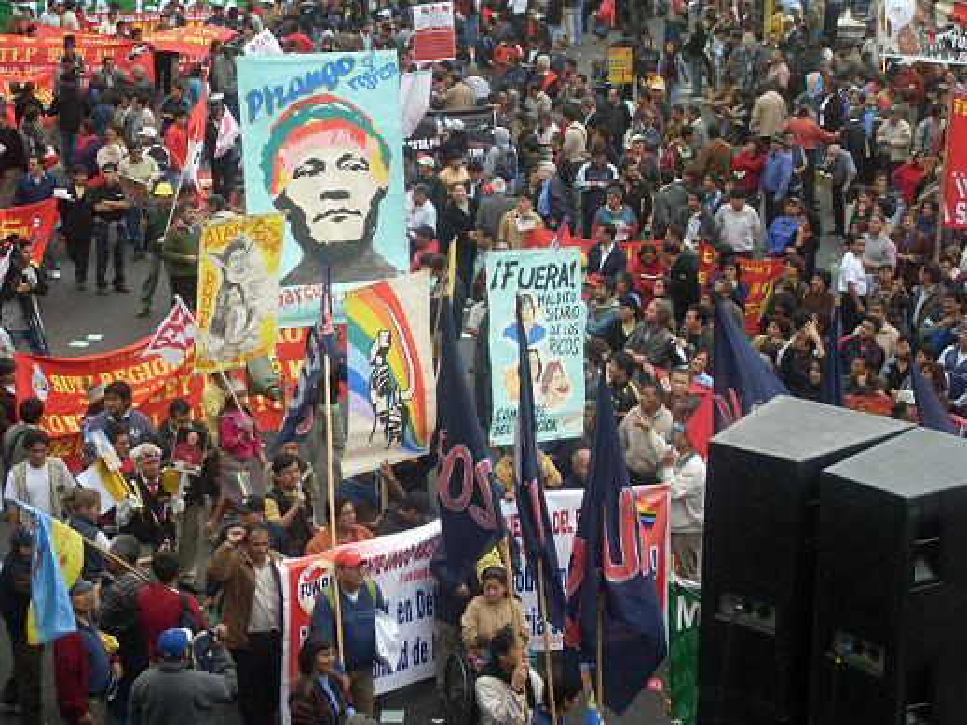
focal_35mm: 84
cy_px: 362
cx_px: 484
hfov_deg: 23.3
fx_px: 2346
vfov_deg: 17.6
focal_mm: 13.5
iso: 80
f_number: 4.4
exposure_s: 1/250
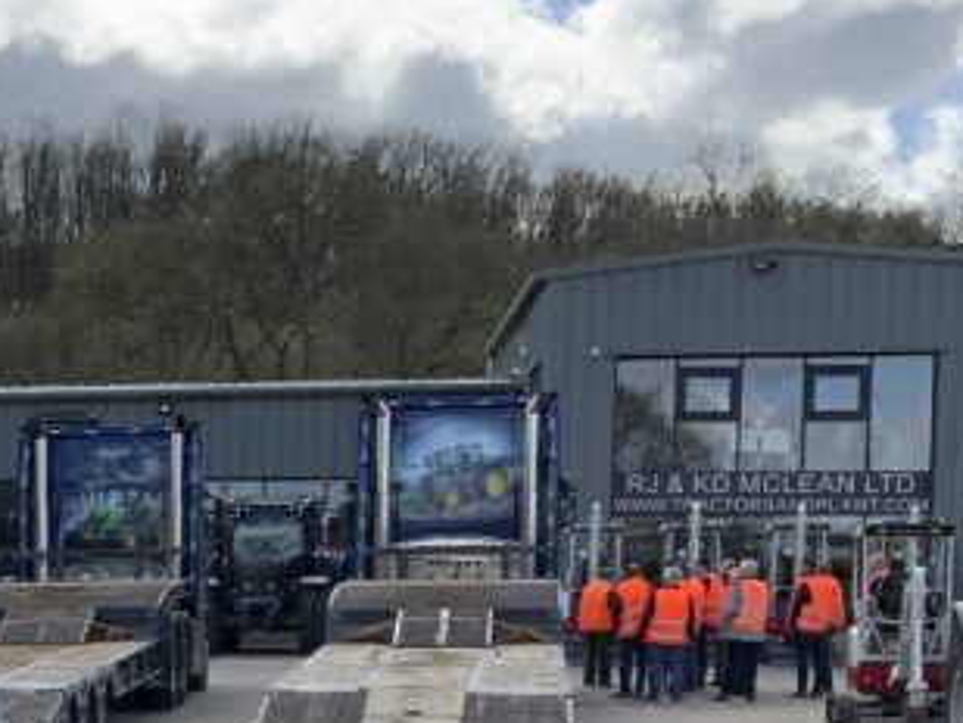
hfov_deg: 17.8
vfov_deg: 15.1
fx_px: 2672
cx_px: -564
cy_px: 742
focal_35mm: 96
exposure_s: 1/1730
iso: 16
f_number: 1.8
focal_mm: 3
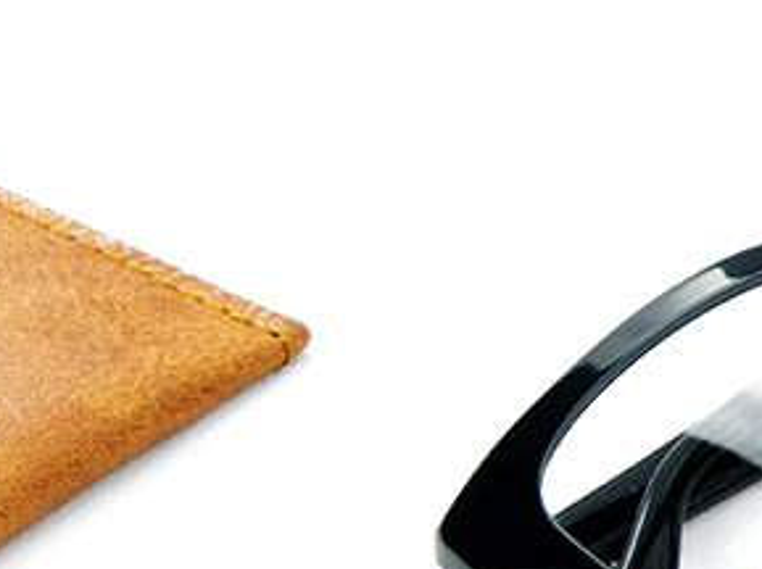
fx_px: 3840
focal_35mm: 175
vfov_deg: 8.4
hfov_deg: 10.9
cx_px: 1158
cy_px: 640
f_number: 16
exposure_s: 1/50
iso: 800
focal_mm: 35
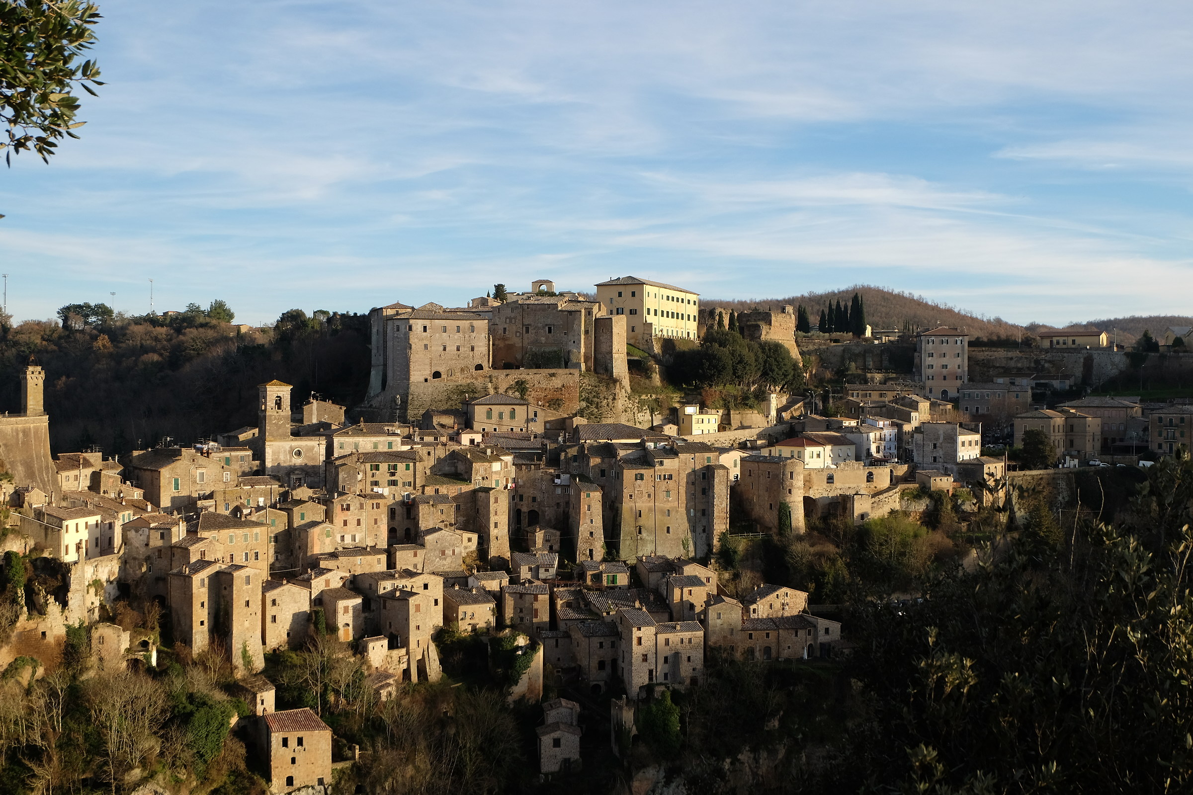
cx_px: 596
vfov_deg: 33.4
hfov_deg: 48.5
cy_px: 398
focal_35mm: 40
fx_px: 1325
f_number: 9
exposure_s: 1/250
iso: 500
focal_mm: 26.9
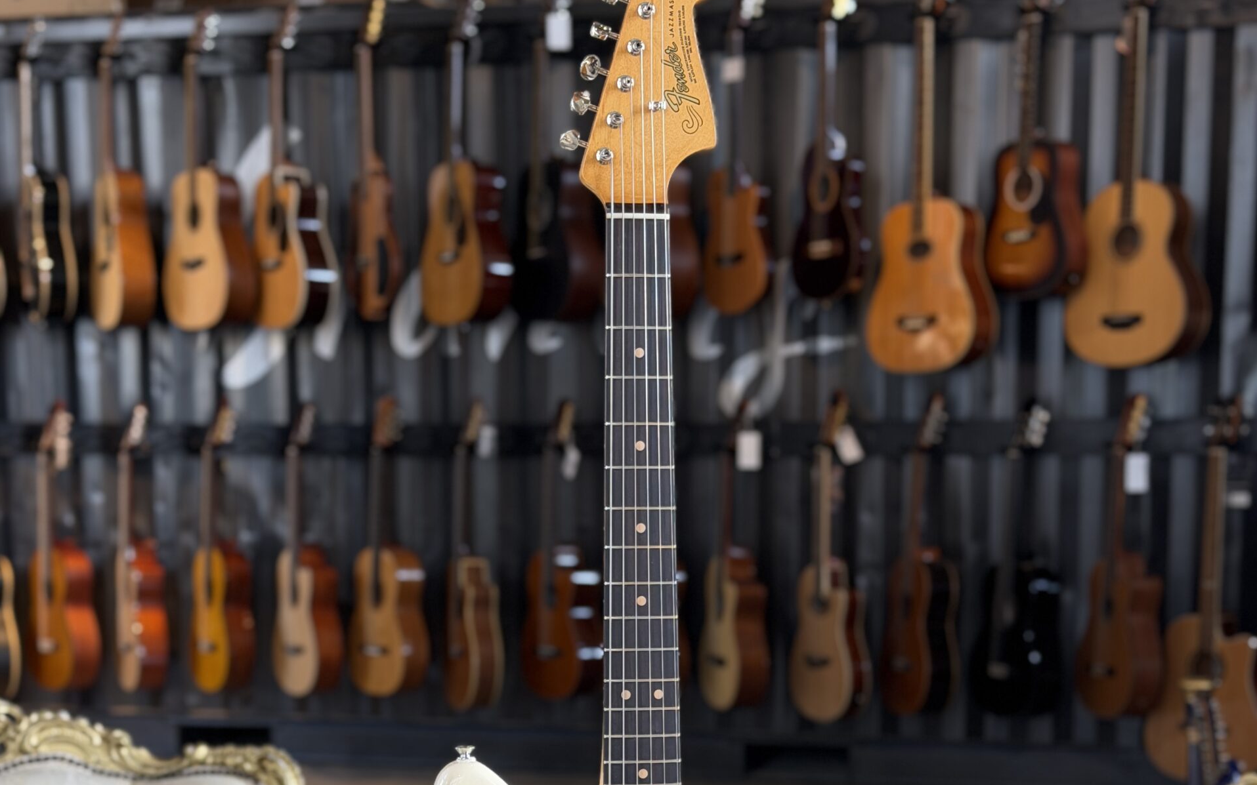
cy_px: 703
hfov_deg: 30.2
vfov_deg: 18.8
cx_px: 628
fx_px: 2330
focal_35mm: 68
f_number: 1.78
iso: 50
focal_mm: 6.76
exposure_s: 1/121
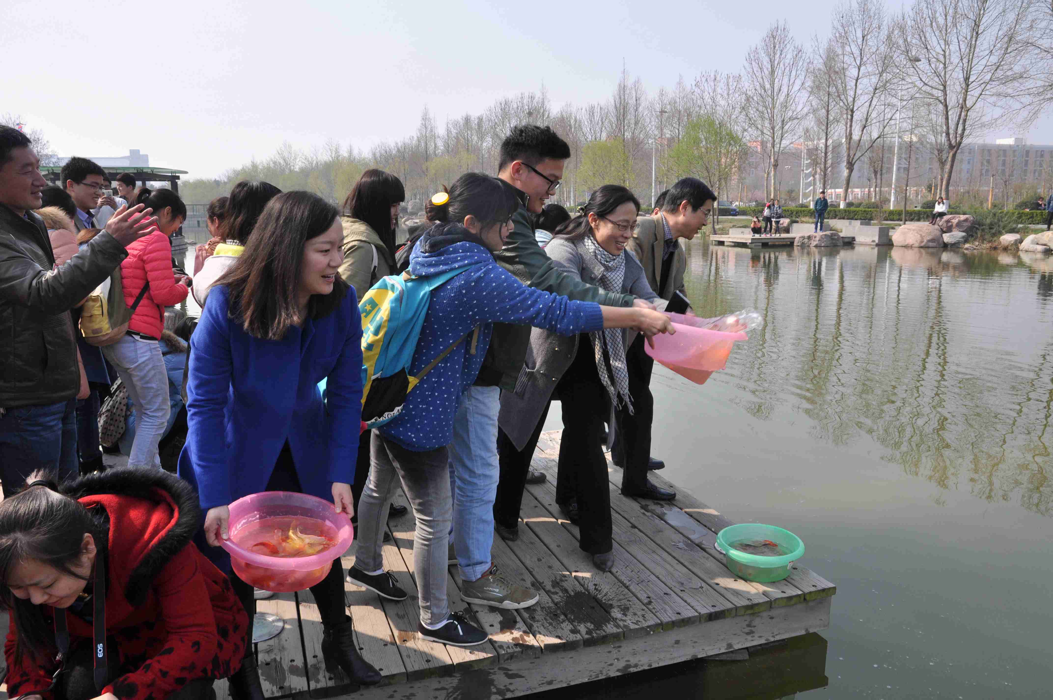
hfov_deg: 73.8
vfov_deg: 53.0
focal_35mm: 24
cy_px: 350
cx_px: 526
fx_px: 701
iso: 200
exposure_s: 1/320
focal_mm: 16
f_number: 9
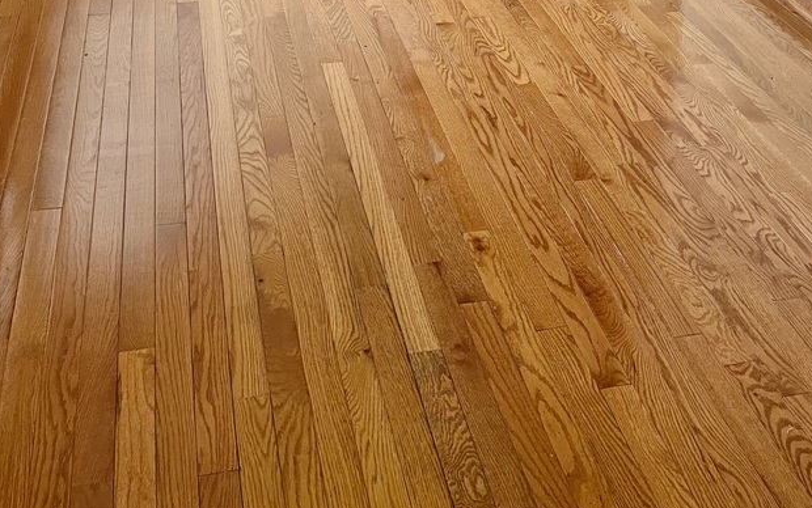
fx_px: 1063
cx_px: 481
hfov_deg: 41.7
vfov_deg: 23.3
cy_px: -181
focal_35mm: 48
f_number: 1.6
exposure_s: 1/60
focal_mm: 4.2
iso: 80
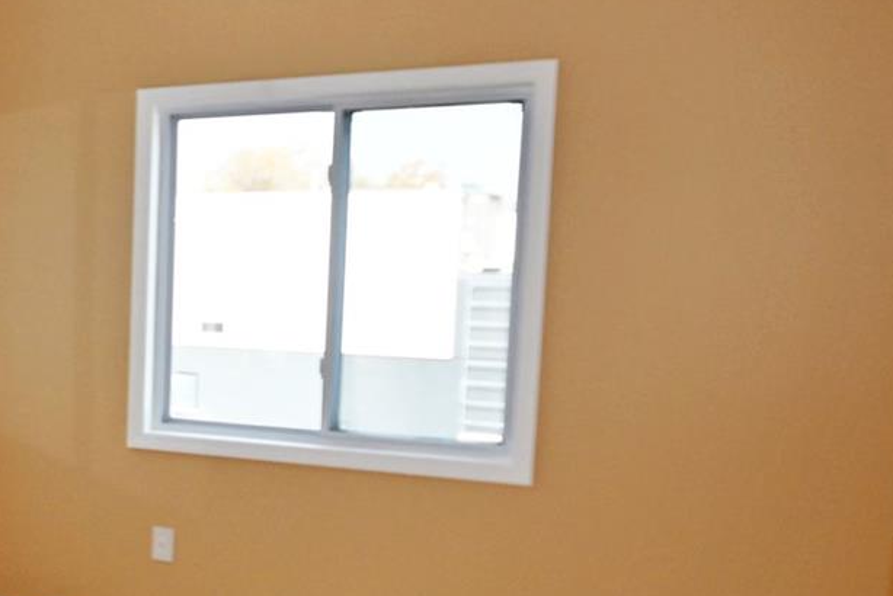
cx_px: -191
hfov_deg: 32.4
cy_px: 371
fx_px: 1241
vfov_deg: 26.9
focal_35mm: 50
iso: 160
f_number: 5.6
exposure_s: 1/125
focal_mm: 10
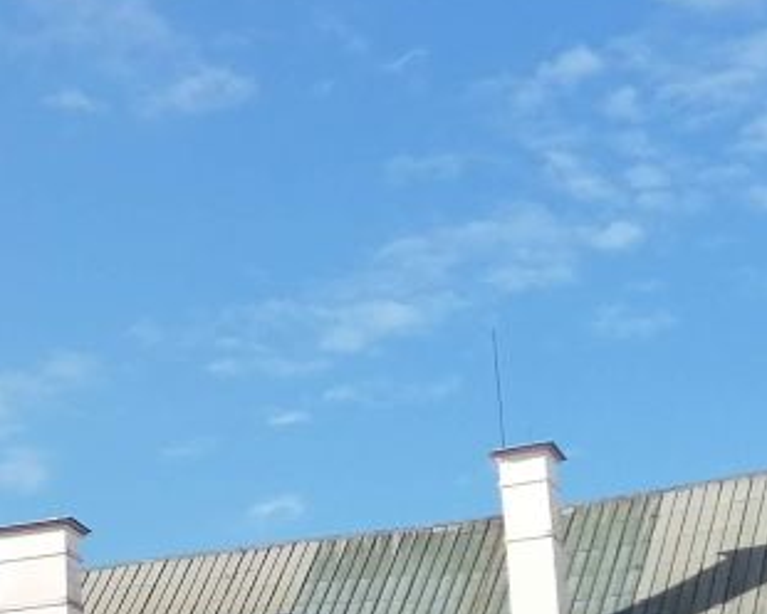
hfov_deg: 14.4
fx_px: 2860
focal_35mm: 126
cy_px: 656
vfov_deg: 12.1
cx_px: -309
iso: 50
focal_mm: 4.75
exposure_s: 1/993
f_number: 1.8
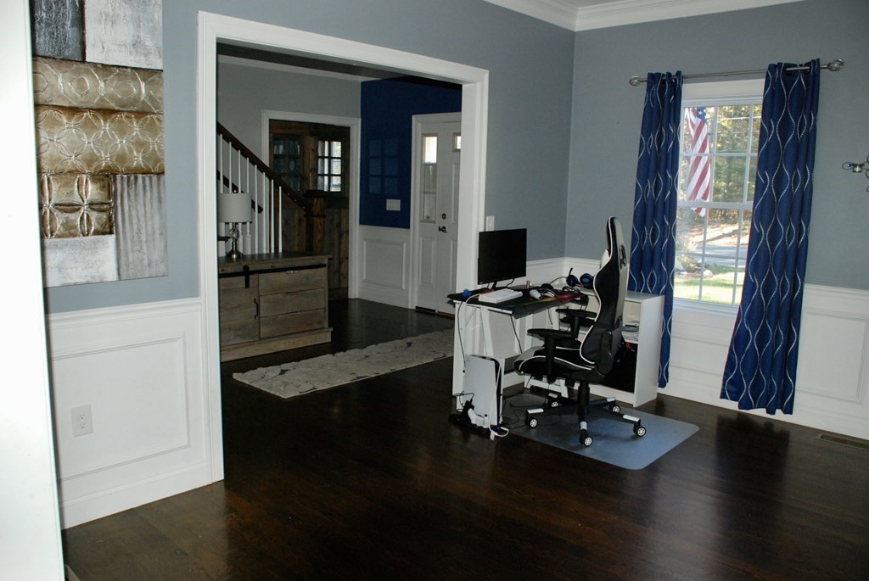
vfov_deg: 43.7
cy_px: 290
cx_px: 434
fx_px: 725
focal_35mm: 30
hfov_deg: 61.9
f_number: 4.5
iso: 640
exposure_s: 1/60
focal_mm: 20
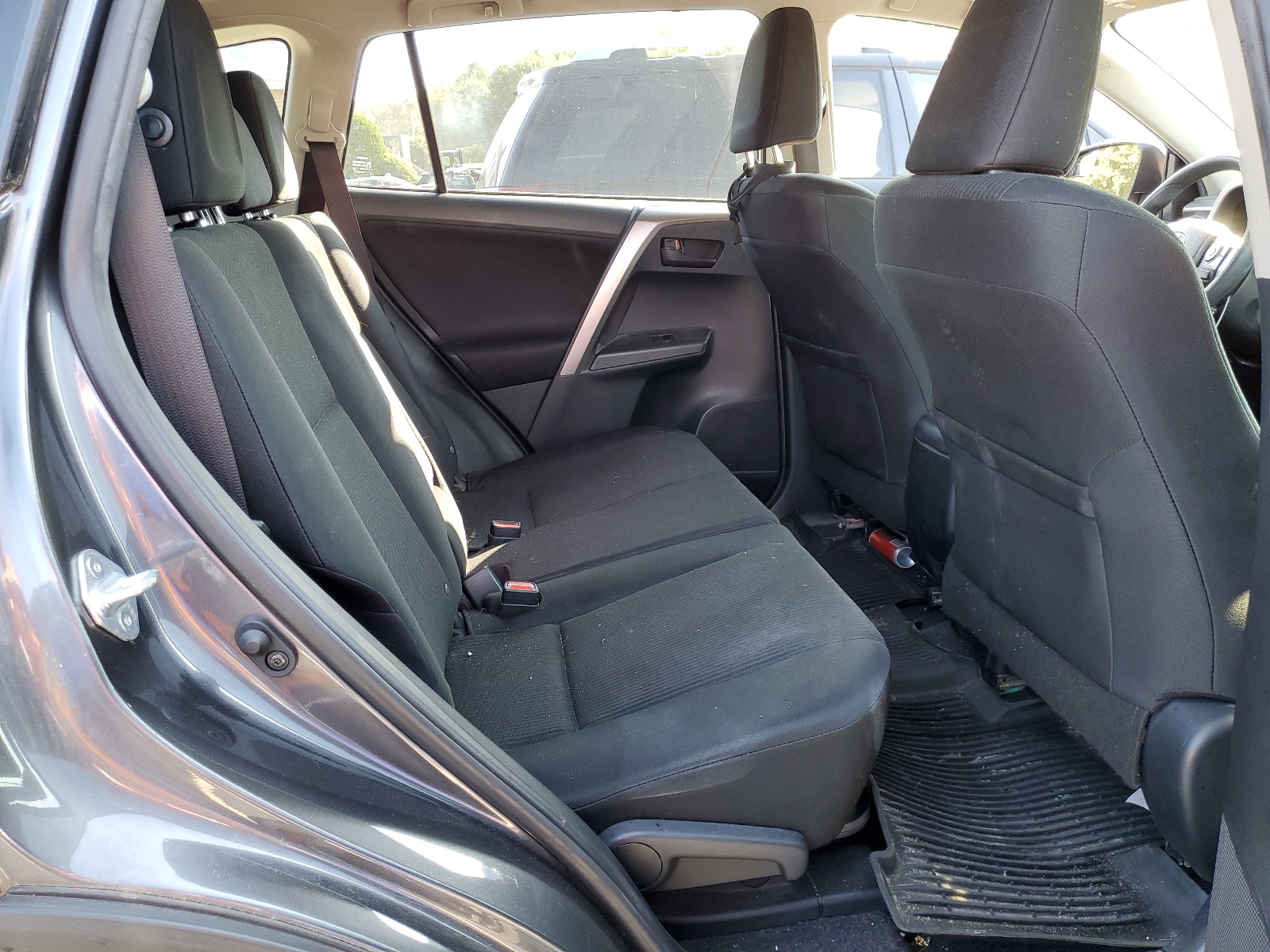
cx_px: 635
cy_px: 476
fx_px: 954
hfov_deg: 67.3
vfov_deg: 53.1
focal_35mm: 26
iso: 54
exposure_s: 1/60.2
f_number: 1.5
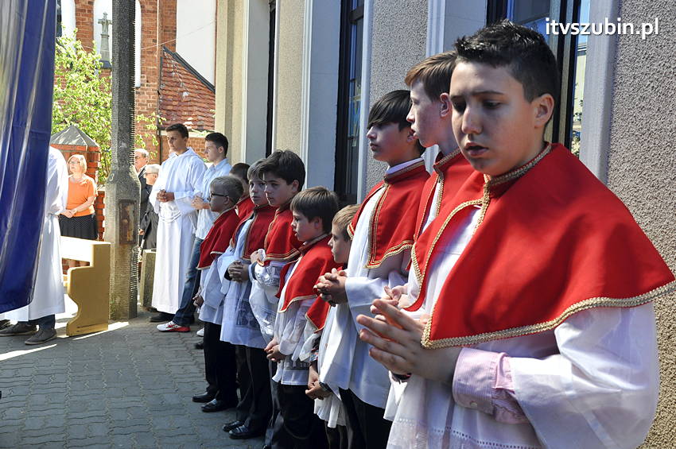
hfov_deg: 51.3
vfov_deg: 35.4
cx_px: 338
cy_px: 224
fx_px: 703
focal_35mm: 38
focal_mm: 25
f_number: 7.1
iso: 400
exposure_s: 1/200
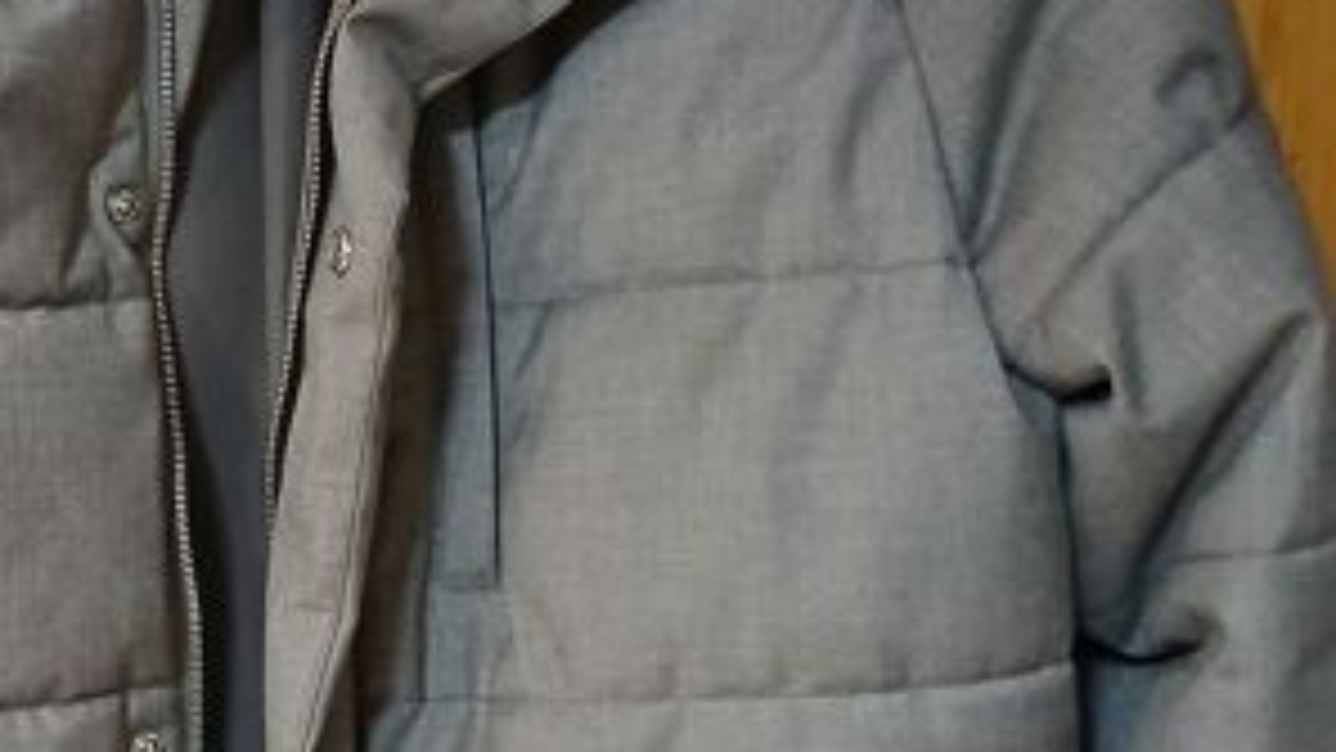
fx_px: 2161
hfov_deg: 33.3
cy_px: 437
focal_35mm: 61
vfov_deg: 19.7
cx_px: 261
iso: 500
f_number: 1.8
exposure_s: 1/25
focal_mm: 3.98
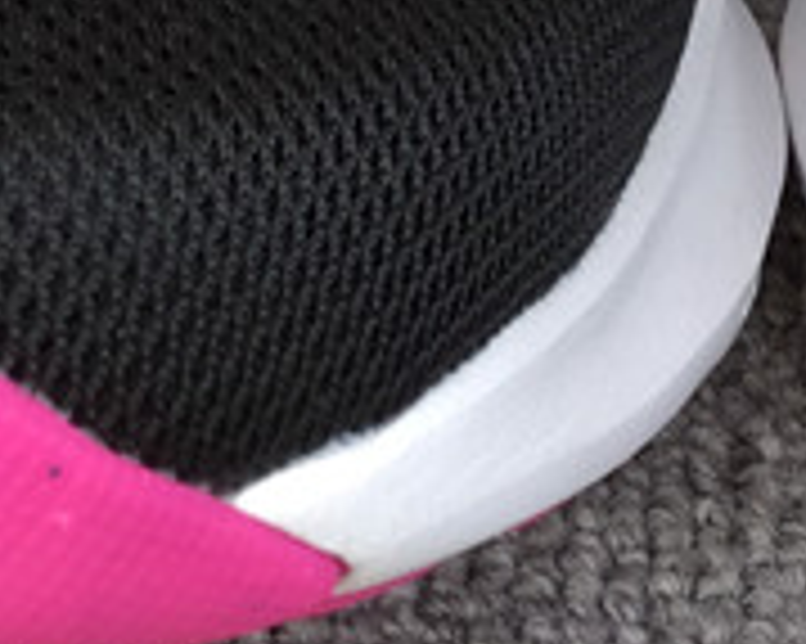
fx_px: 3624
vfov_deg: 9.7
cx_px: 725
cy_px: -507
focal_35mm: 152
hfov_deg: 12.6
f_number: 2.4
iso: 25
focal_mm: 3.3
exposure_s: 1/100
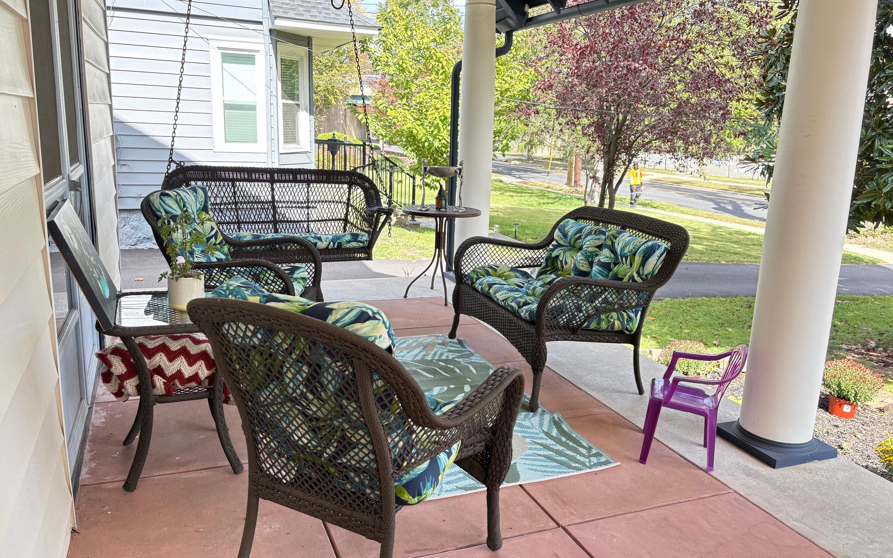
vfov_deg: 44.5
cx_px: 452
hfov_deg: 66.5
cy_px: 269
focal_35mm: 28
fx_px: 681
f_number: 1.6
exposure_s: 1/264
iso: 64
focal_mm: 5.96
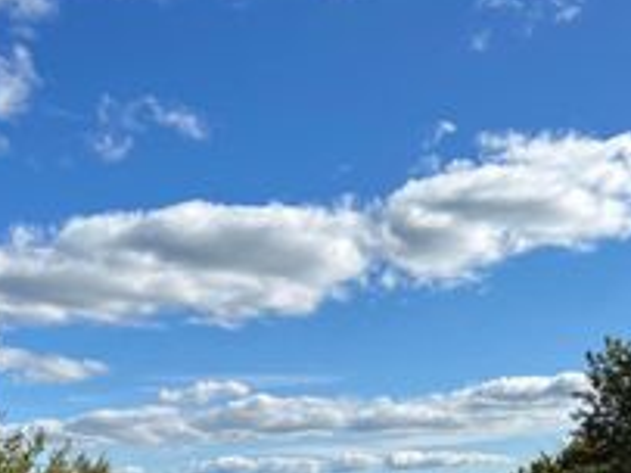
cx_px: 289
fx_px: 1166
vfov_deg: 21.4
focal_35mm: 64
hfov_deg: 30.3
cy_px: 562
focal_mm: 5.7
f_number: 1.5
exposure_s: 1/4831
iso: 50
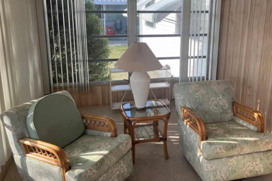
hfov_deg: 54.4
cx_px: 144
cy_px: 77
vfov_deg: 37.8
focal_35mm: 35
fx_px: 264
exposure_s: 1/257
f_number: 1.6
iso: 40
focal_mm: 5.1
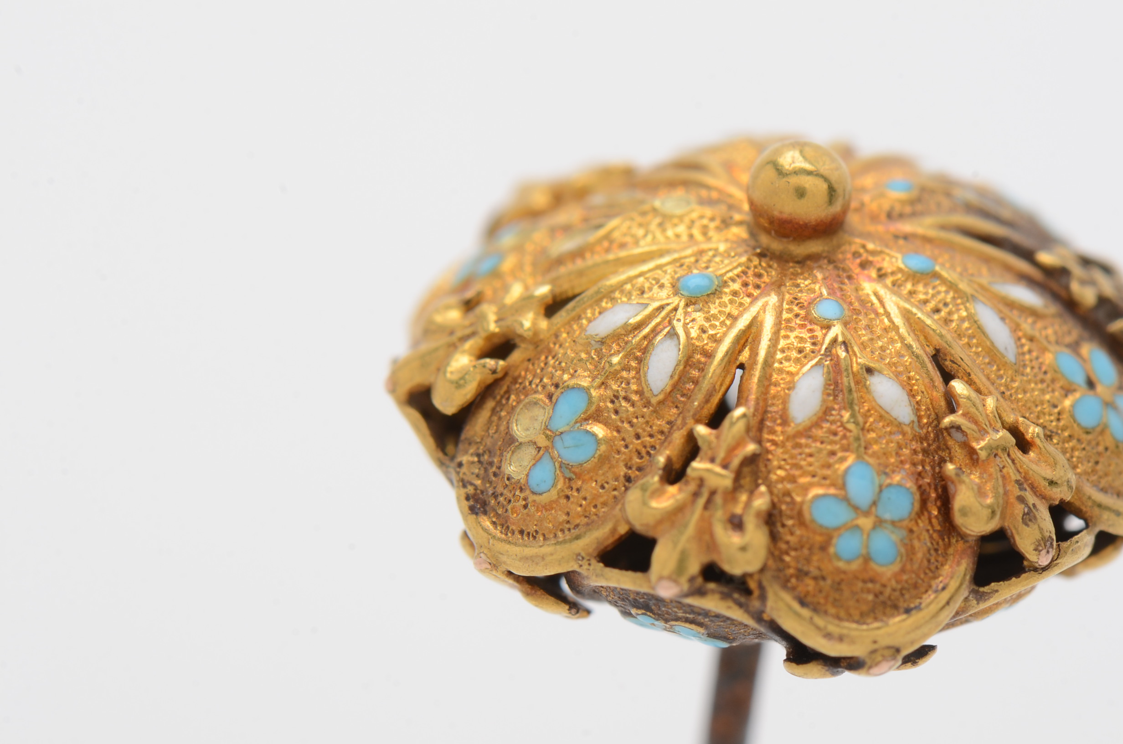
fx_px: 3969
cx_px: 562
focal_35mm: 128
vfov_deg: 10.7
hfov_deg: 16.1
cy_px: 372
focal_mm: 85
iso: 200
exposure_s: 1/125
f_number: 18
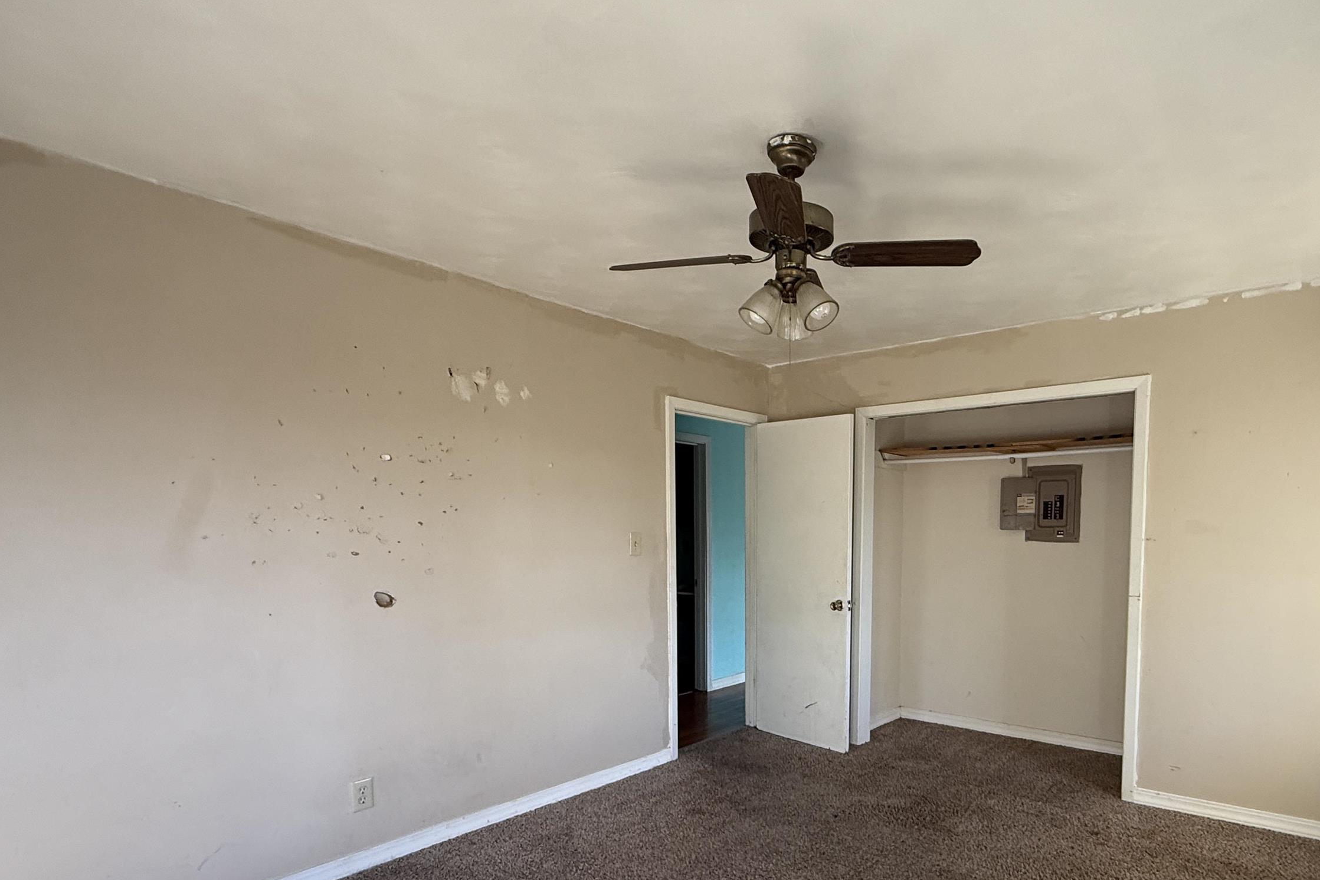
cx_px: 811
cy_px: 584
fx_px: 733
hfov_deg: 82.6
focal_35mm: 20
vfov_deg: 60.5
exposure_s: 1/99
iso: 200
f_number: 2.2
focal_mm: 2.22
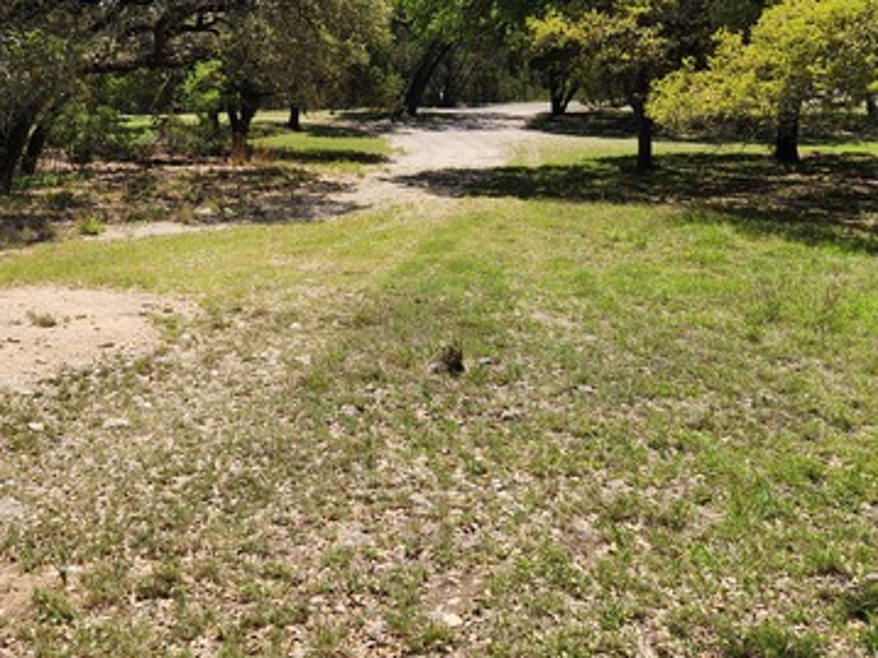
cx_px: 276
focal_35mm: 41
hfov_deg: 44.9
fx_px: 1040
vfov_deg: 34.1
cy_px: 137
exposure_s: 1/1252
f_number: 1.8
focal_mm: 5.4
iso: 20
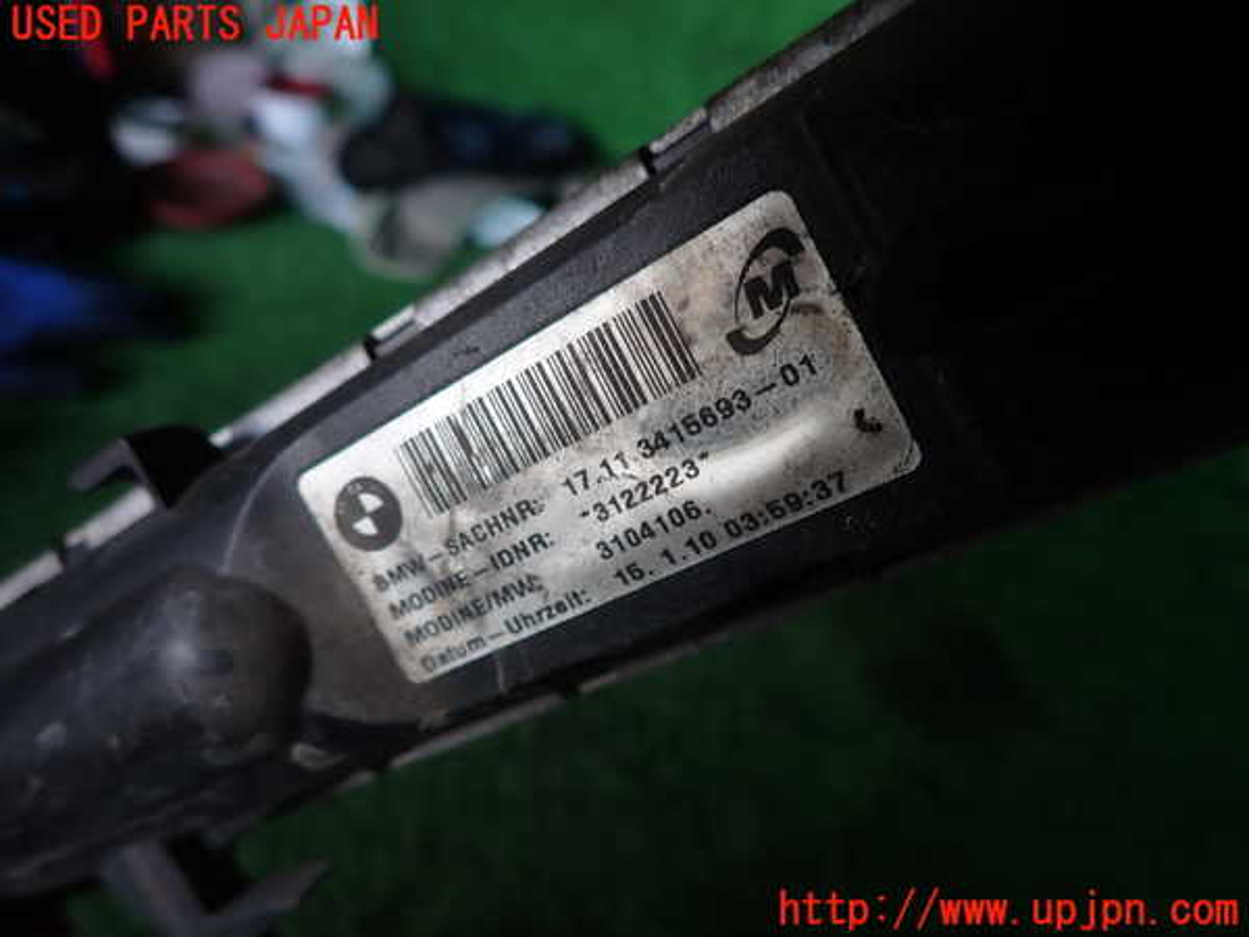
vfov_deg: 54.9
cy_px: 468
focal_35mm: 25
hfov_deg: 69.4
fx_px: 902
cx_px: 624
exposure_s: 1/60
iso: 100
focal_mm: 4.5
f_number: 2
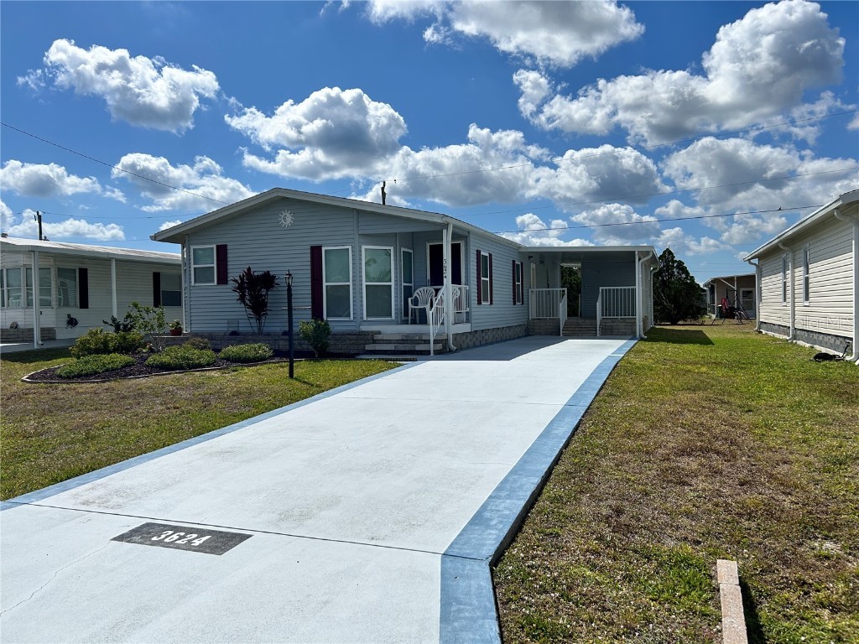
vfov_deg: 53.1
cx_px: 430
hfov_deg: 67.3
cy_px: 322
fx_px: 645
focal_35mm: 26
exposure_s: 1/12658
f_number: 1.5
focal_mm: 5.7
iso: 50
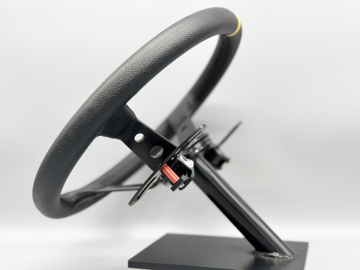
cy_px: 135
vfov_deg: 30.3
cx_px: 180
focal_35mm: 48
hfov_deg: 39.7
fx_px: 499
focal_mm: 6.86
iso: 64
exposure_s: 1/155
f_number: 1.78
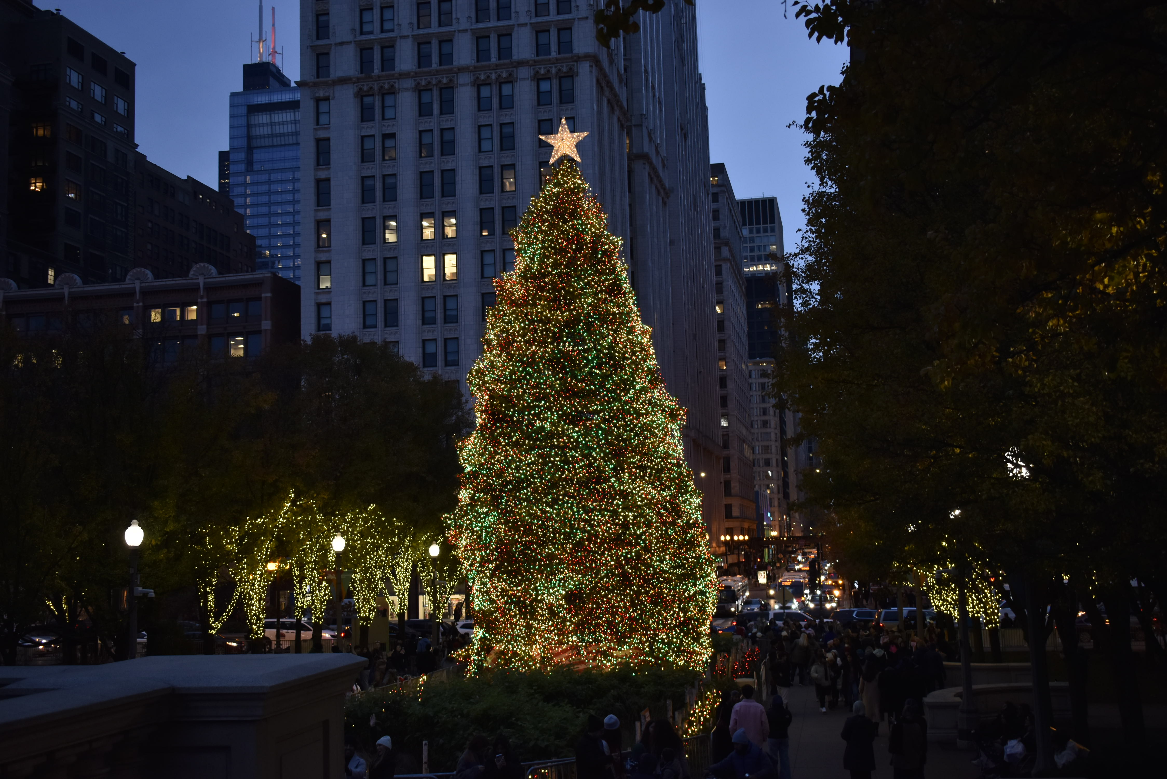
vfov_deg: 34.2
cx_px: 584
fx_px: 1264
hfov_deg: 49.5
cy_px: 390
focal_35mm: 39
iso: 250
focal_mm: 26
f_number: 4
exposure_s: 1/50
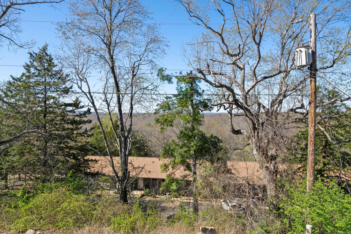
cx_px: 176
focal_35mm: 24
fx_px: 238
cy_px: 117
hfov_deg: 72.7
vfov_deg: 52.3
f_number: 9
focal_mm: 16.3
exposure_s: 1/100
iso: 200
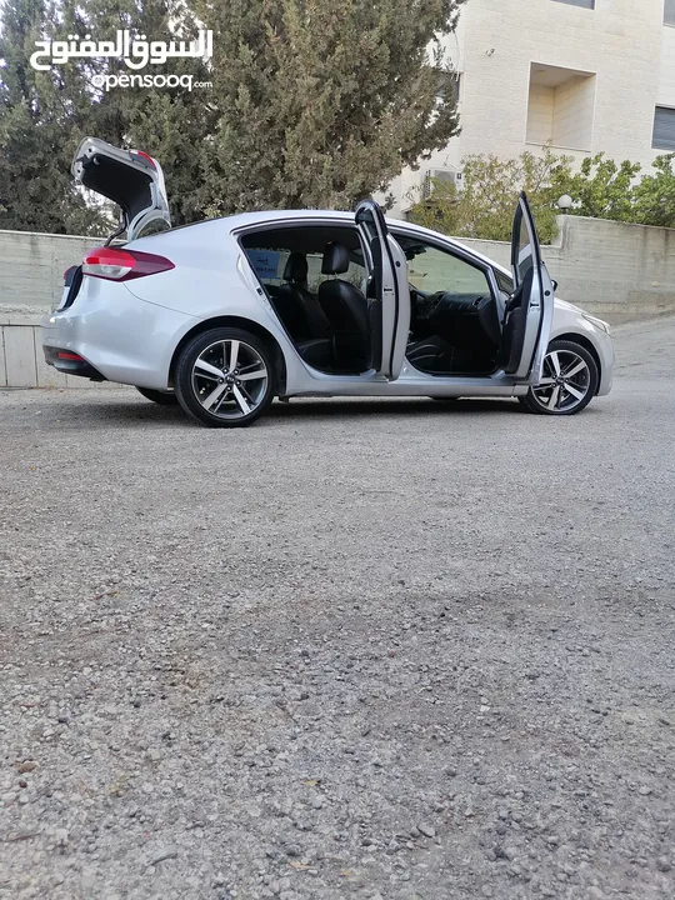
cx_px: 338
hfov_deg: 53.1
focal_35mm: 26
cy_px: 450
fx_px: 676
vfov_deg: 67.3
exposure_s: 1/100
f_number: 1.8
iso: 64
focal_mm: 5.3
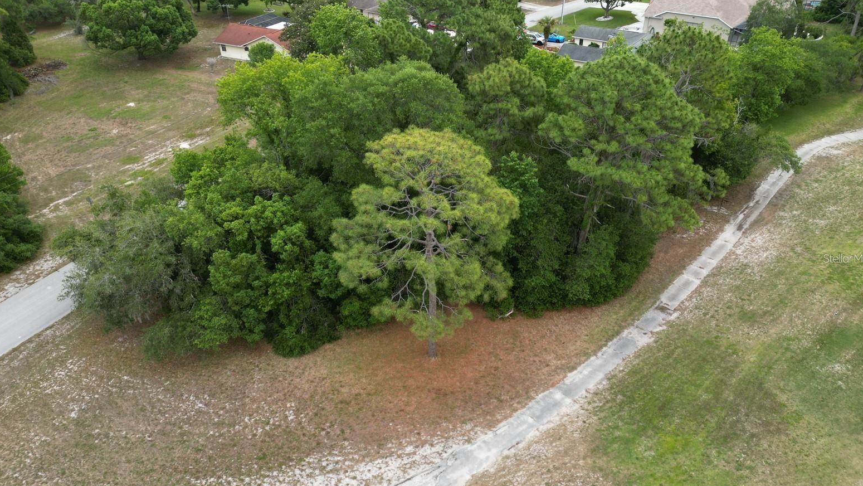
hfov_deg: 69.8
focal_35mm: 27
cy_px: 258
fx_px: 618
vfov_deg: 42.9
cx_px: 430
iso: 100
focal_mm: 6.72
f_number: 1.7
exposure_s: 1/800
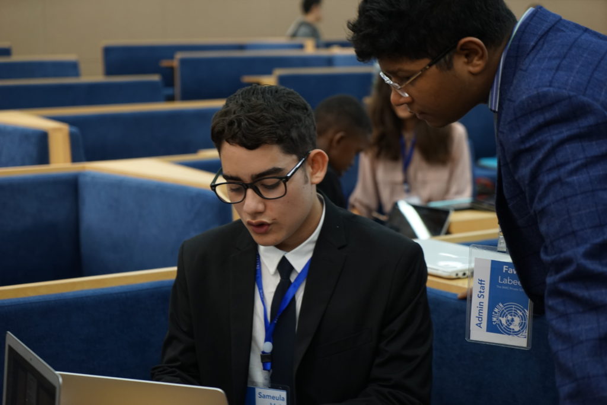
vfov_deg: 19.5
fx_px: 1180
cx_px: 304
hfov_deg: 28.8
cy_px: 202
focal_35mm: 70
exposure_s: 1/80
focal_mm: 70
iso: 800
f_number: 4
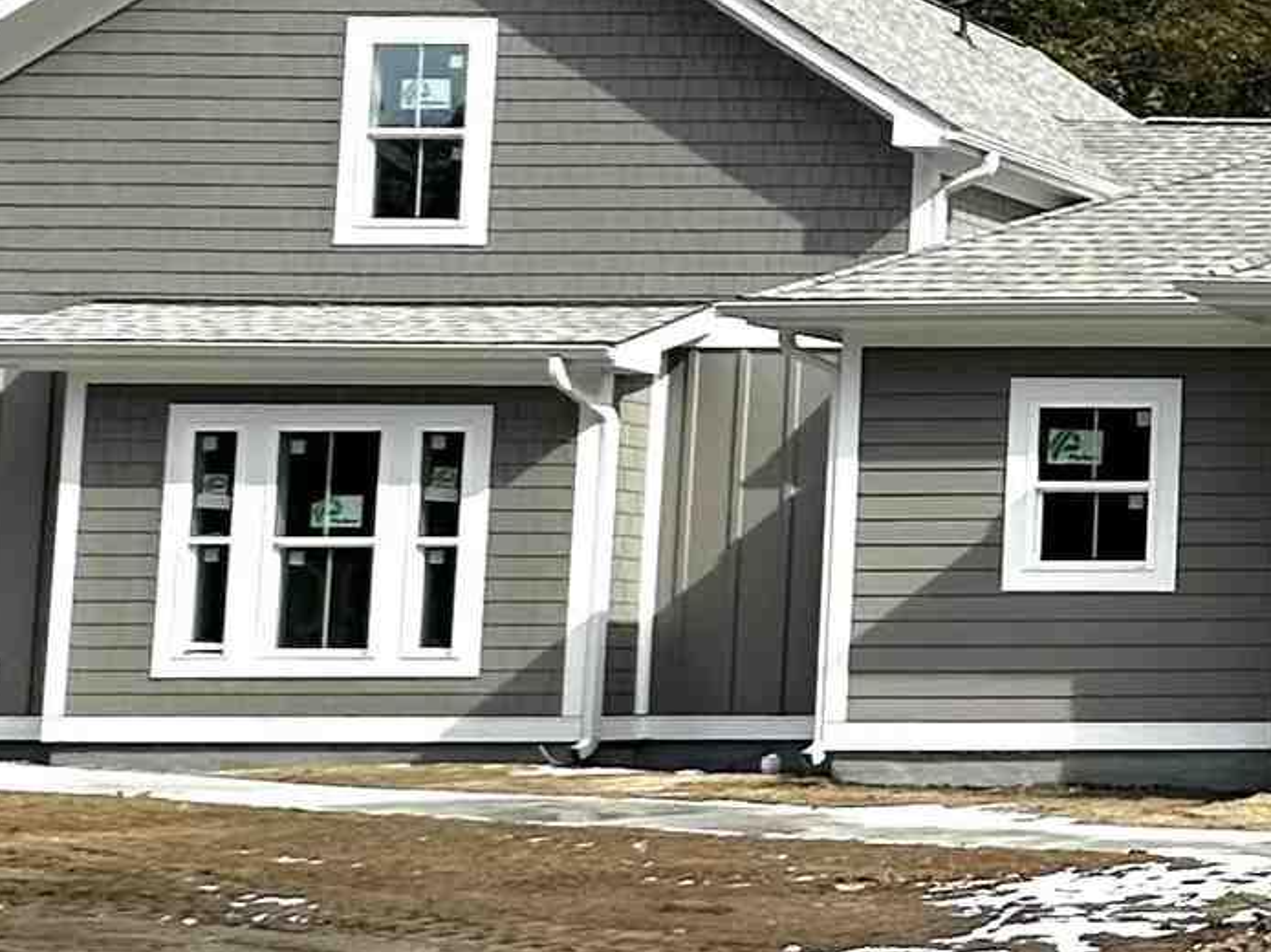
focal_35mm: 62
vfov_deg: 23.6
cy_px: 520
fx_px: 2276
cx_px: 2417
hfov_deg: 20.0
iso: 40
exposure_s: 1/1416
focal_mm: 2.22
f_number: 2.2
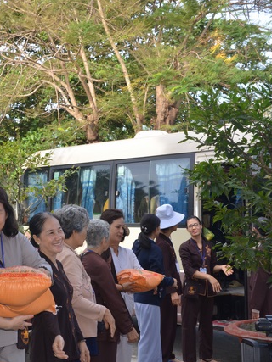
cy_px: 180
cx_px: 85
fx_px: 804
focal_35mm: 77
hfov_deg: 19.1
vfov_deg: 25.4
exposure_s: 1/250
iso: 640
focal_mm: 35
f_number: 13
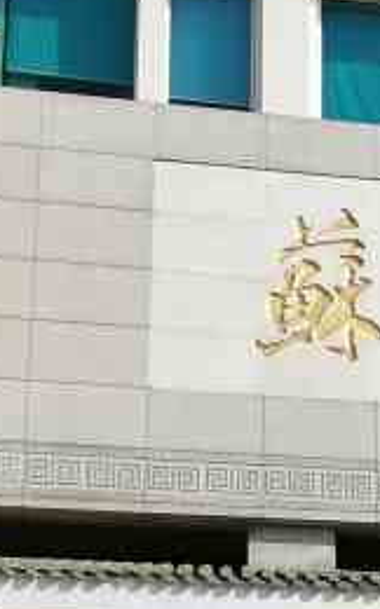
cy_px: 608
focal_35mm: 118
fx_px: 1960
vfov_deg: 17.3
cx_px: 767
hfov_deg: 10.2
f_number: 1.8
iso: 50
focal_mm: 5.58
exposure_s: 1/1111
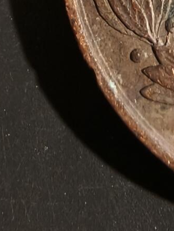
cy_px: 18
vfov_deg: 20.6
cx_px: 345
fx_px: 623
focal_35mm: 93
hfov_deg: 13.6
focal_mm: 2.32
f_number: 2
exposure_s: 1/62
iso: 400
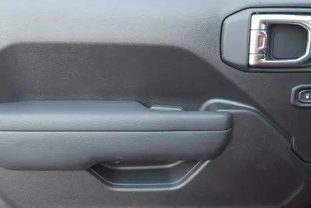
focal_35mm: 55
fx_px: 475
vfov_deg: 24.4
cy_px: 150
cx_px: 166
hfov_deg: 36.2
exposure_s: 1/60
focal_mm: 17
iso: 800
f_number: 5
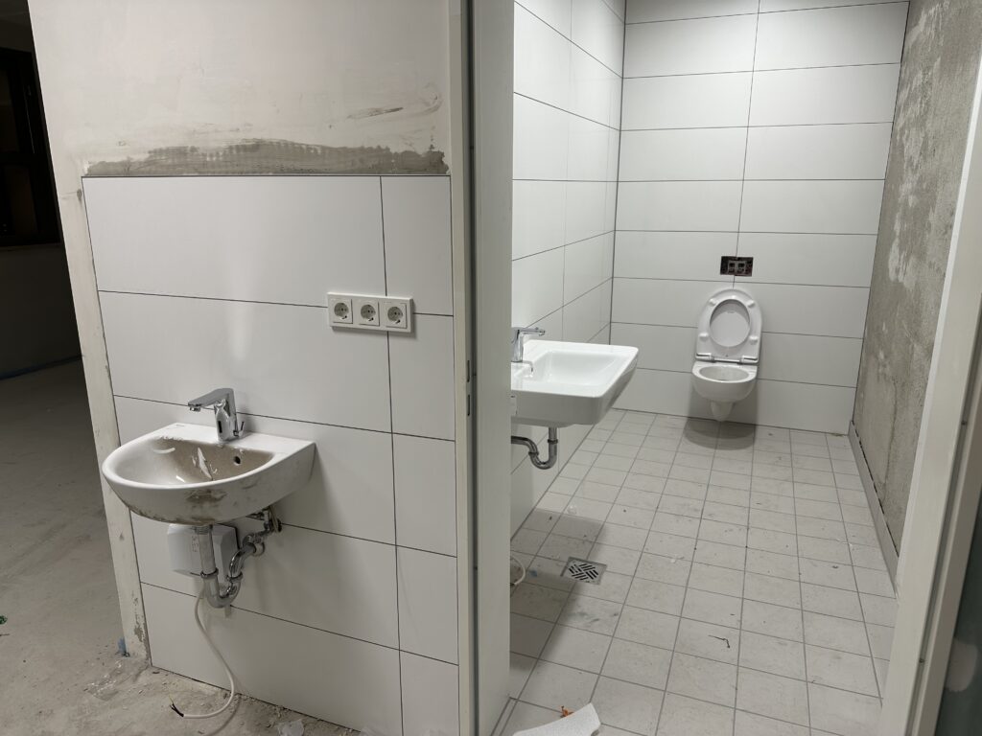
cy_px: 368
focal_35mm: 24
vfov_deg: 56.8
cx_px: 491
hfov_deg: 71.6
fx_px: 681
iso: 64
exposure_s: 1/100
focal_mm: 6.86
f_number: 1.78
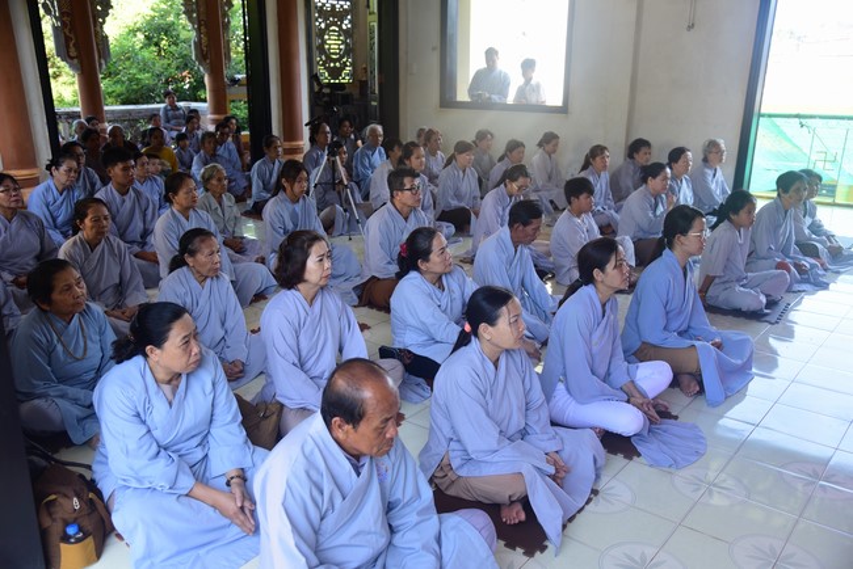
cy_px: 284
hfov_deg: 60.3
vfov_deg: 42.4
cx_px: 426
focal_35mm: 31
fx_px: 735
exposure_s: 1/50
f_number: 4.5
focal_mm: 31
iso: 125
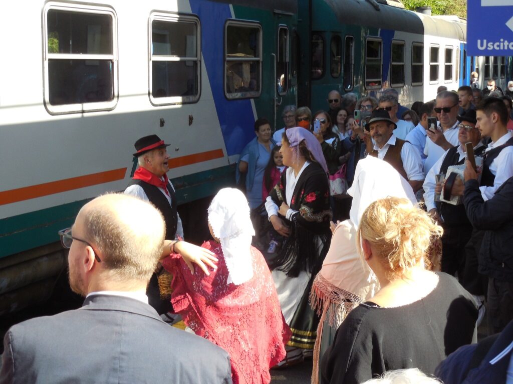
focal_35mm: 61
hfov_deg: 31.7
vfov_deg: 24.0
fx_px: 904
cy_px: 192
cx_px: 256
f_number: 4.3
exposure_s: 1/250
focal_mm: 11
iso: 160
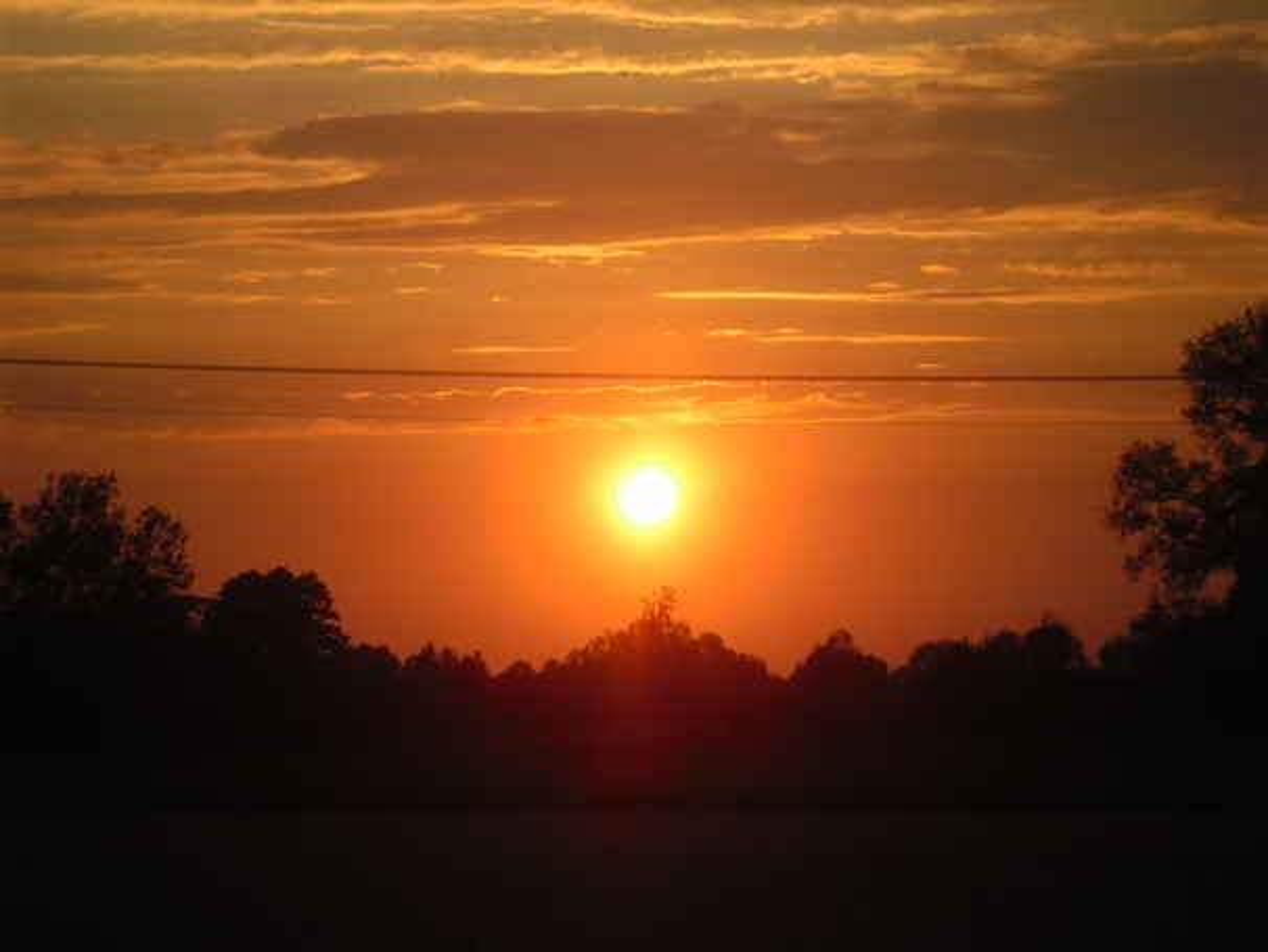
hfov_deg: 14.6
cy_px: 476
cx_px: 634
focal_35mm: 135
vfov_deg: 11.0
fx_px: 4947
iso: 80
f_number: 5.9
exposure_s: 1/234
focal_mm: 24.5
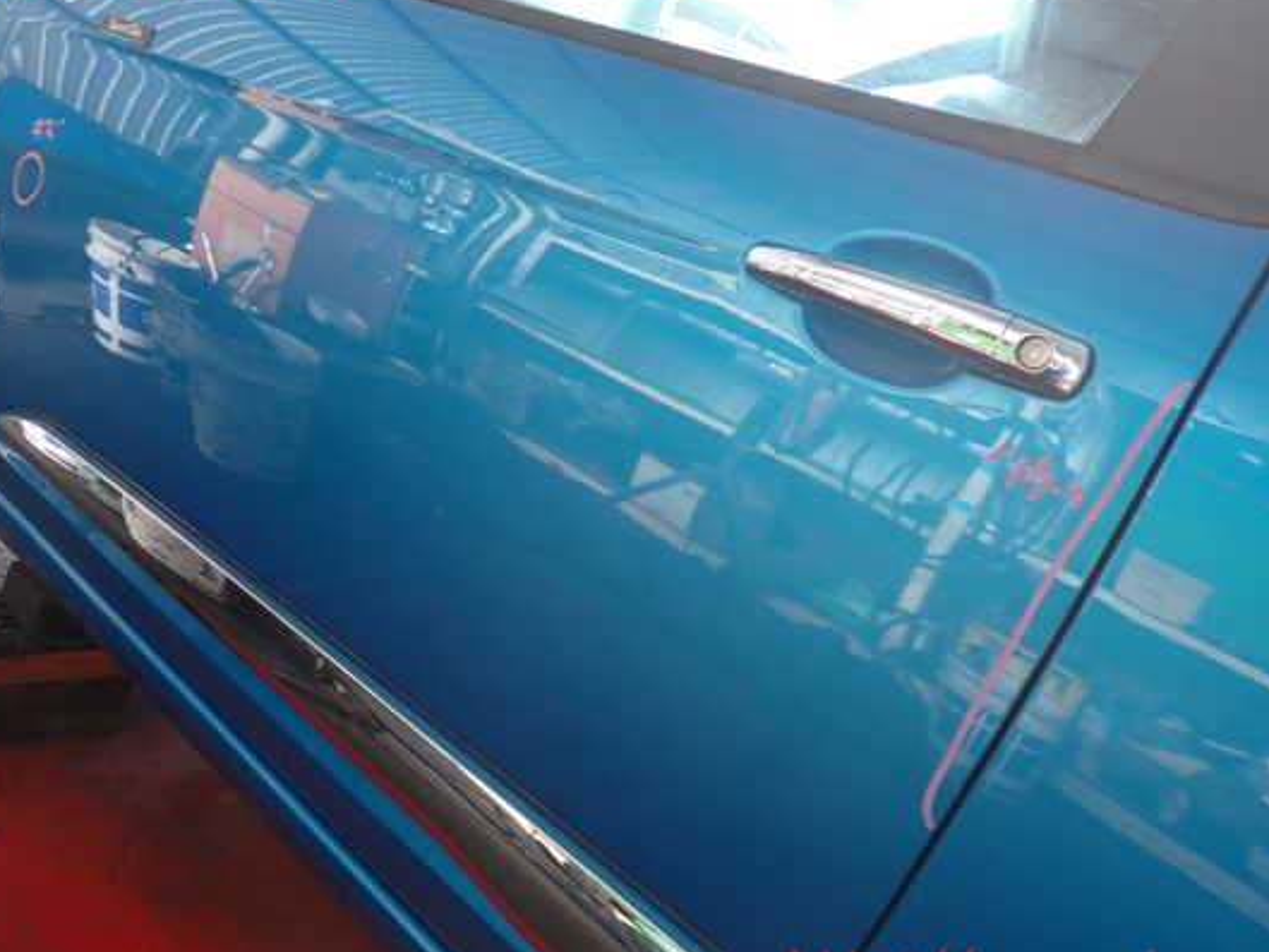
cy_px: 465
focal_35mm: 34
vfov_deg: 41.8
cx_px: 612
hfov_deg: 53.9
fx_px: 1247
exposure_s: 1/60
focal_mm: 5.4
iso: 200
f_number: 2.3
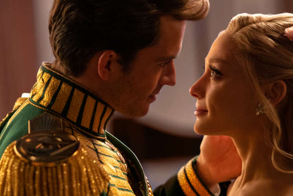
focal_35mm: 159
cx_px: 158
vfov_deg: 8.6
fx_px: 1294
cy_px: 136
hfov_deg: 12.9
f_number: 2
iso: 3200
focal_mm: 85
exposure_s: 1/160
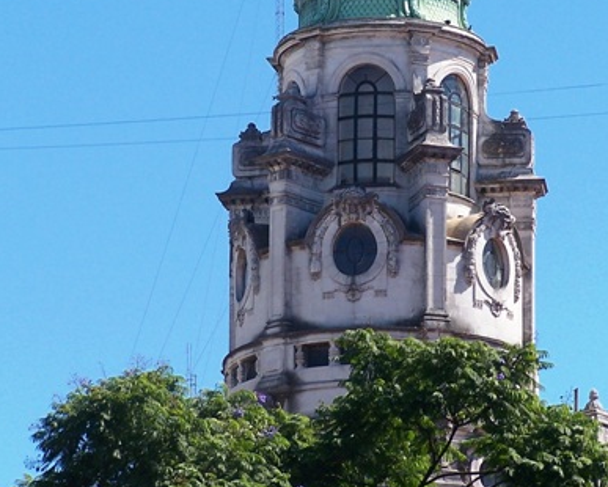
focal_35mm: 258
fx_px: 4645
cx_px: 399
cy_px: 155
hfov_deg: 7.5
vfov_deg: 6.0
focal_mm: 26.4
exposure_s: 1/1000
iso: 80
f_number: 3.6
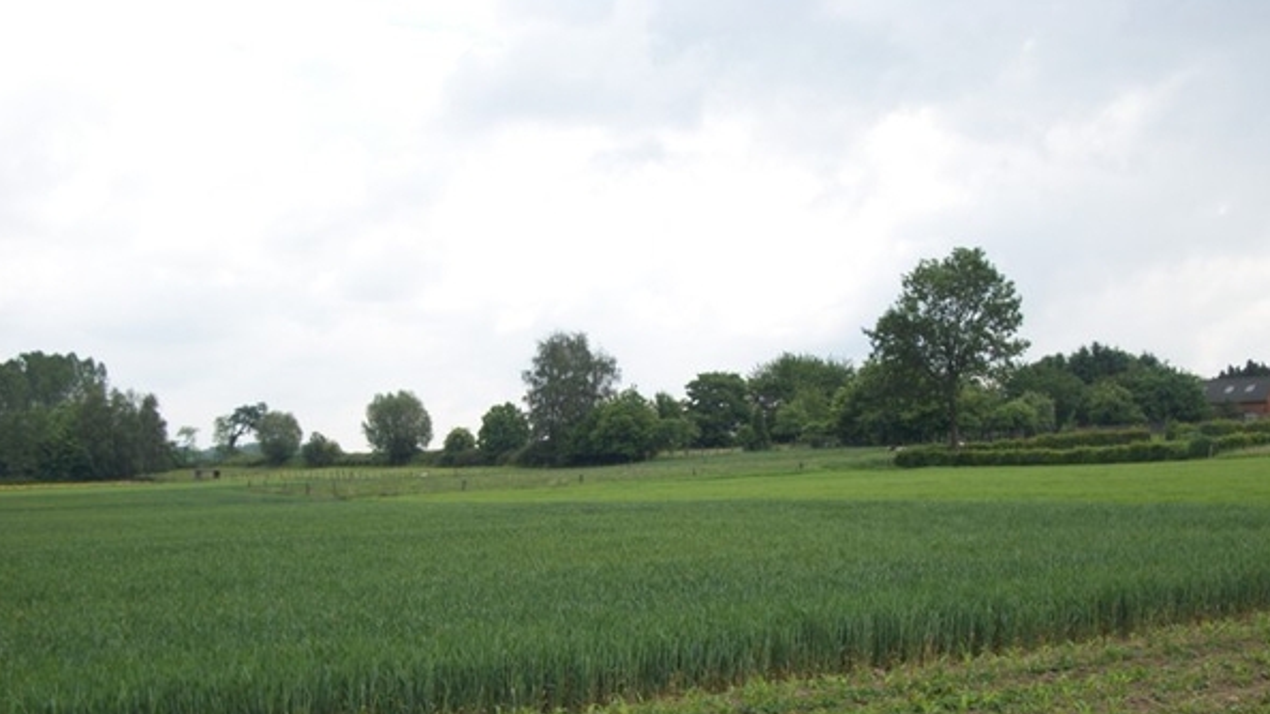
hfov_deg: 46.4
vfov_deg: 26.9
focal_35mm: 44
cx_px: 635
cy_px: 475
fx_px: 1482
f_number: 9.9
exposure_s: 1/80
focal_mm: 7.1
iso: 80
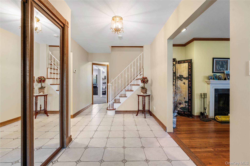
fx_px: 104
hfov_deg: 100.4
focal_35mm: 15
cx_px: 125
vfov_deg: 77.2
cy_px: 83
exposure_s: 1/3
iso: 500
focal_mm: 15
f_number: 8
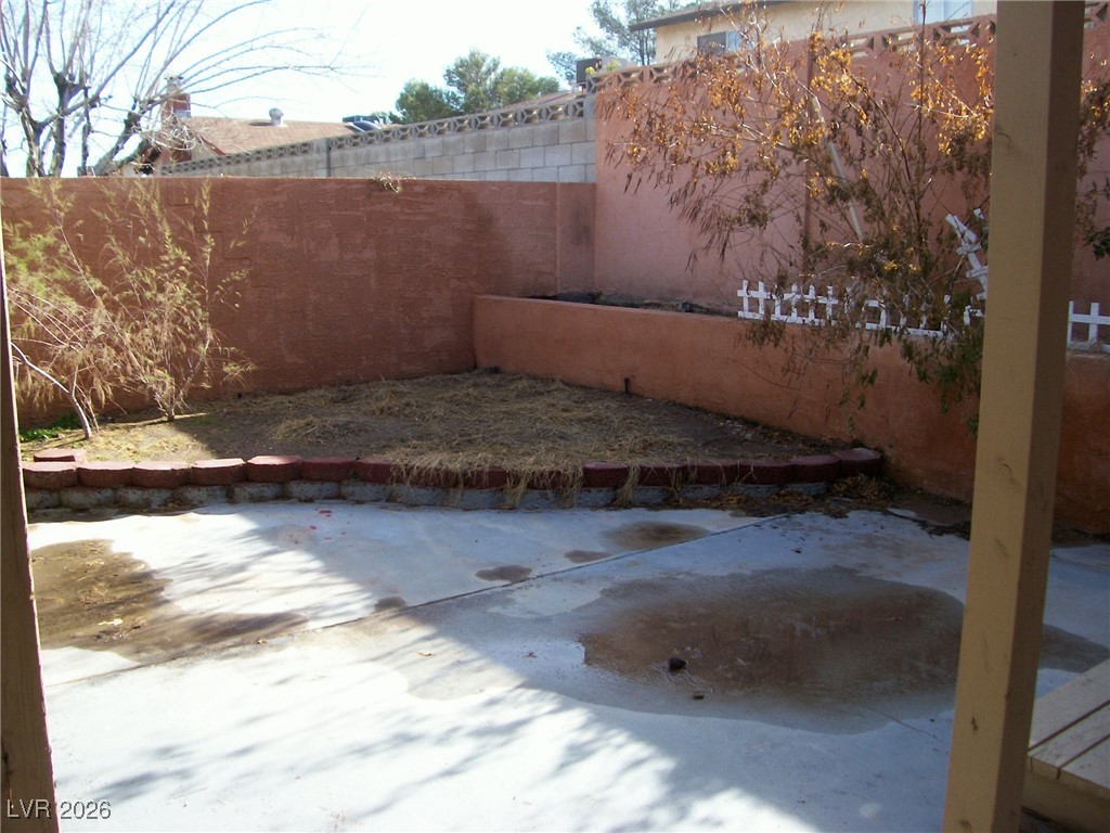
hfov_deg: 54.0
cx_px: 555
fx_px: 1090
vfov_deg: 41.8
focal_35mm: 34
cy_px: 416
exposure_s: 1/481
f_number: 2.7
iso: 80
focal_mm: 5.6
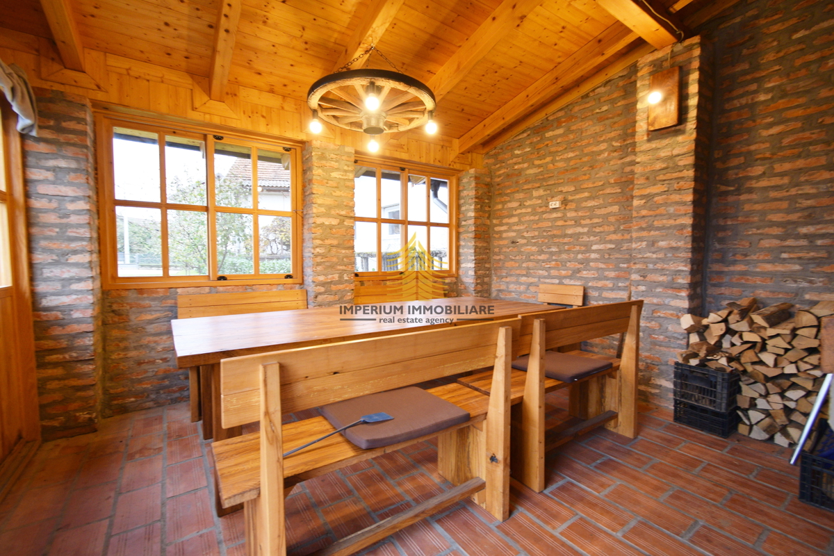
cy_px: 278
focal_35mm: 15
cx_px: 417
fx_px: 347
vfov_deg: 77.3
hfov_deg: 100.4
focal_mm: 10
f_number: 4.5
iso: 220
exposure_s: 1/25
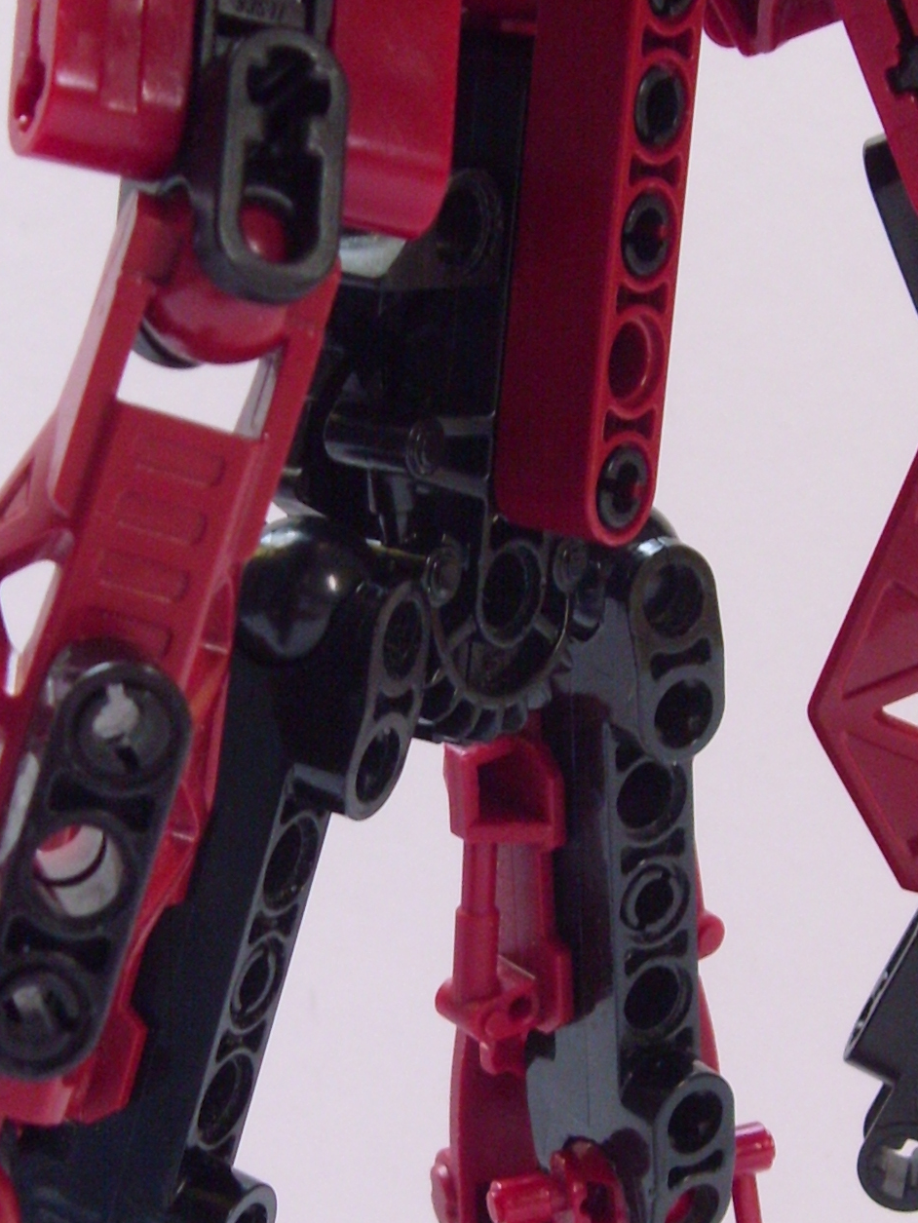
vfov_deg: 21.5
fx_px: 3216
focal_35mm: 91
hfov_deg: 16.2
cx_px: 409
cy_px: 702
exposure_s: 1/15
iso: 200
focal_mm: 7.28
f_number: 3.6
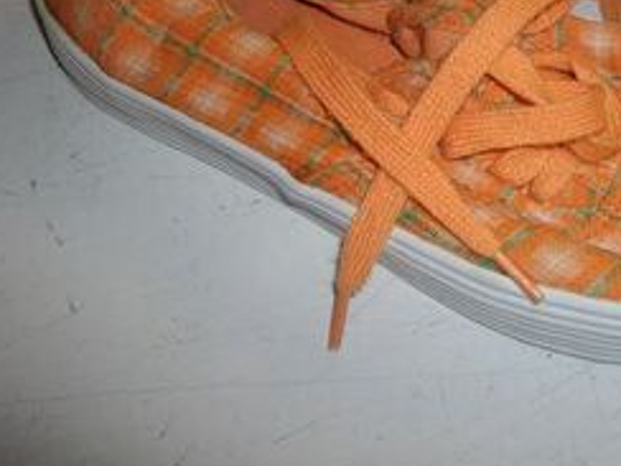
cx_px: 555
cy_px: 43
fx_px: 1130
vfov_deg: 22.7
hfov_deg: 29.5
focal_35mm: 63
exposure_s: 1/40
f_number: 2.9
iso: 80
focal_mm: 5.7
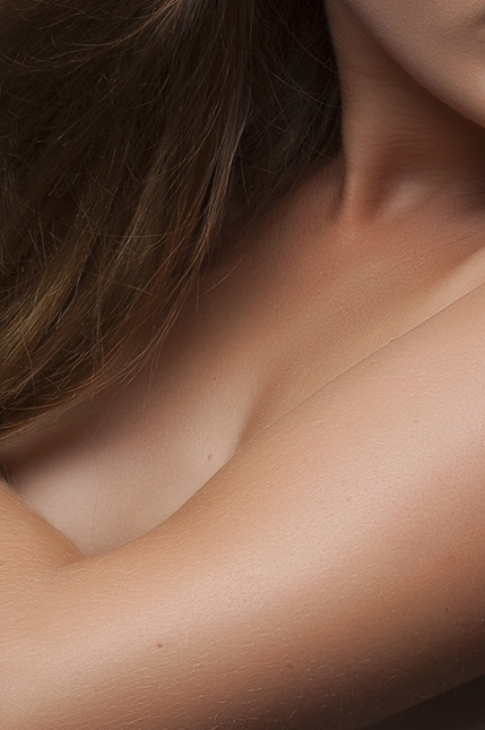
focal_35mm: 186
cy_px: 255
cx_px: 291
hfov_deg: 7.4
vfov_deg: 11.1
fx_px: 3765
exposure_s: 1/500
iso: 200
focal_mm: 50
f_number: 14
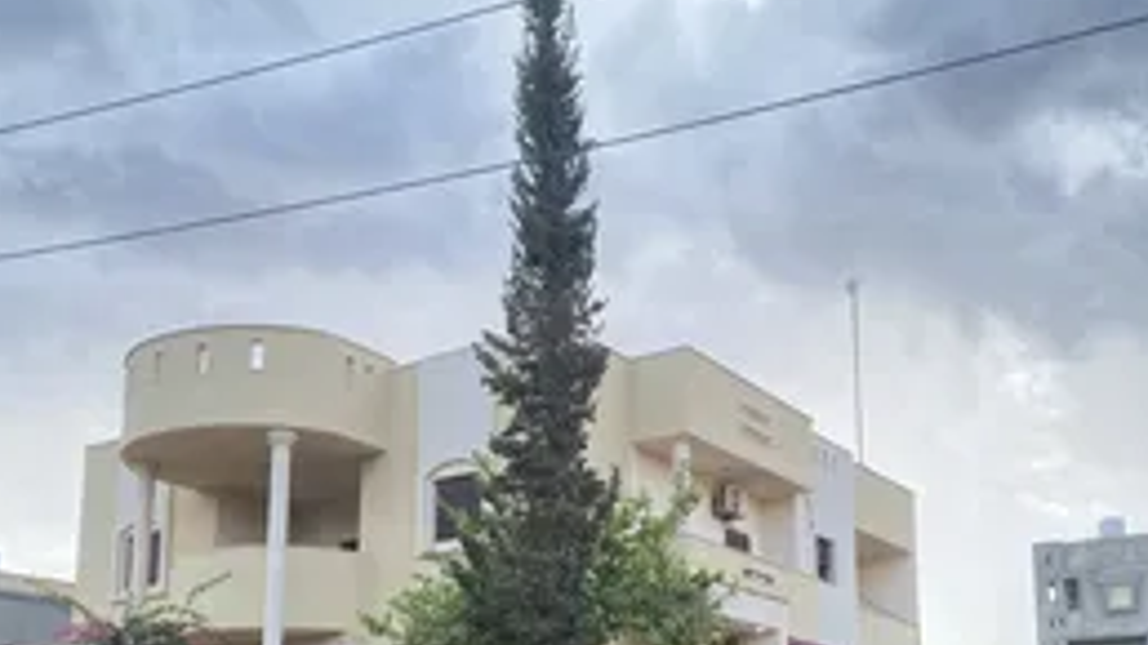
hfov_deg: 46.4
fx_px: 1339
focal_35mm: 44
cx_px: 561
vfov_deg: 26.3
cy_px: 569
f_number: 1.8
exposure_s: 1/1007
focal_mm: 4.25
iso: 32
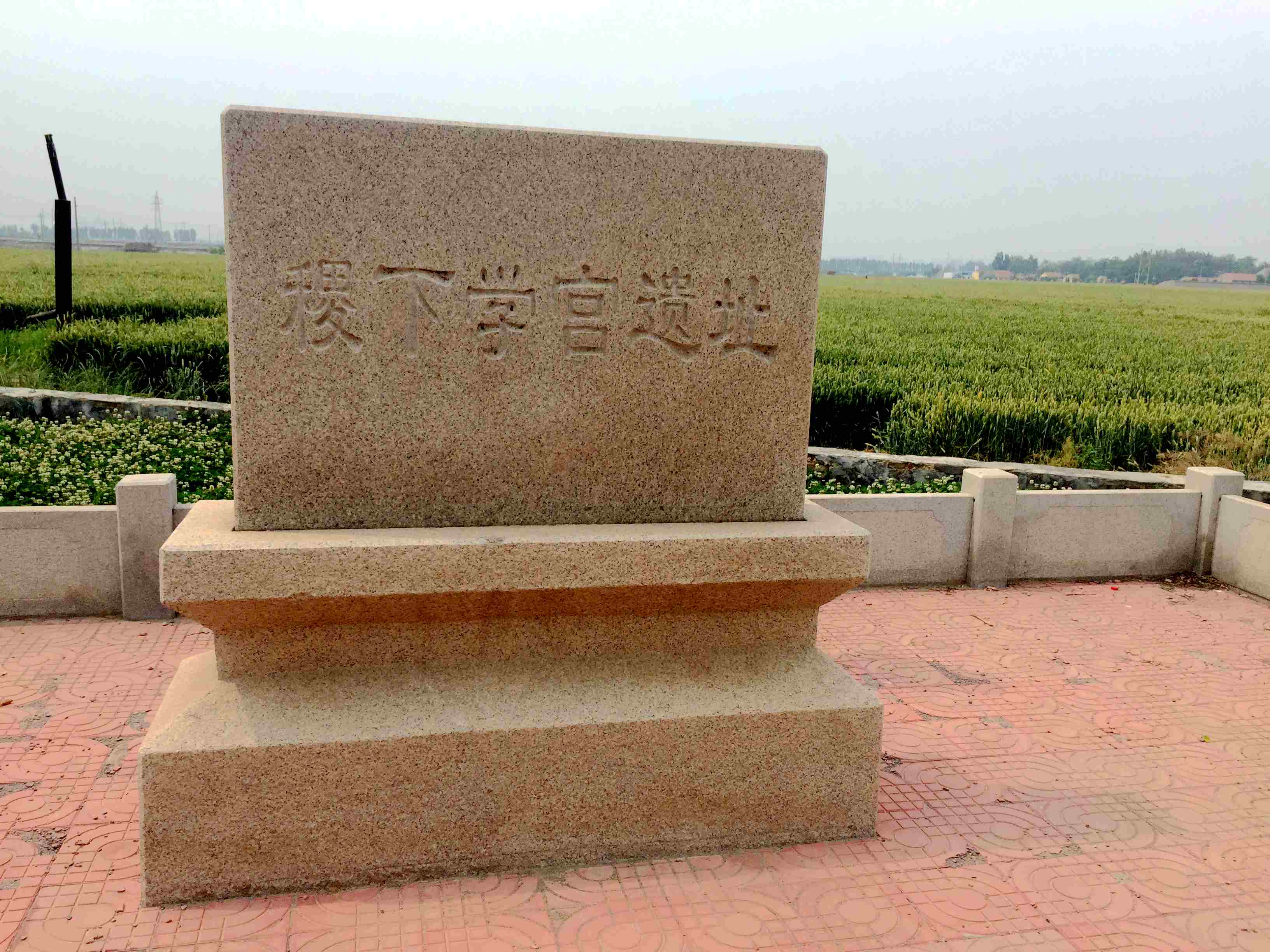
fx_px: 1064
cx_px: 635
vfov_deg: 48.2
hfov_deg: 61.7
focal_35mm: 29
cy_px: 476
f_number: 2.2
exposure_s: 1/3300
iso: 32
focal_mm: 4.15
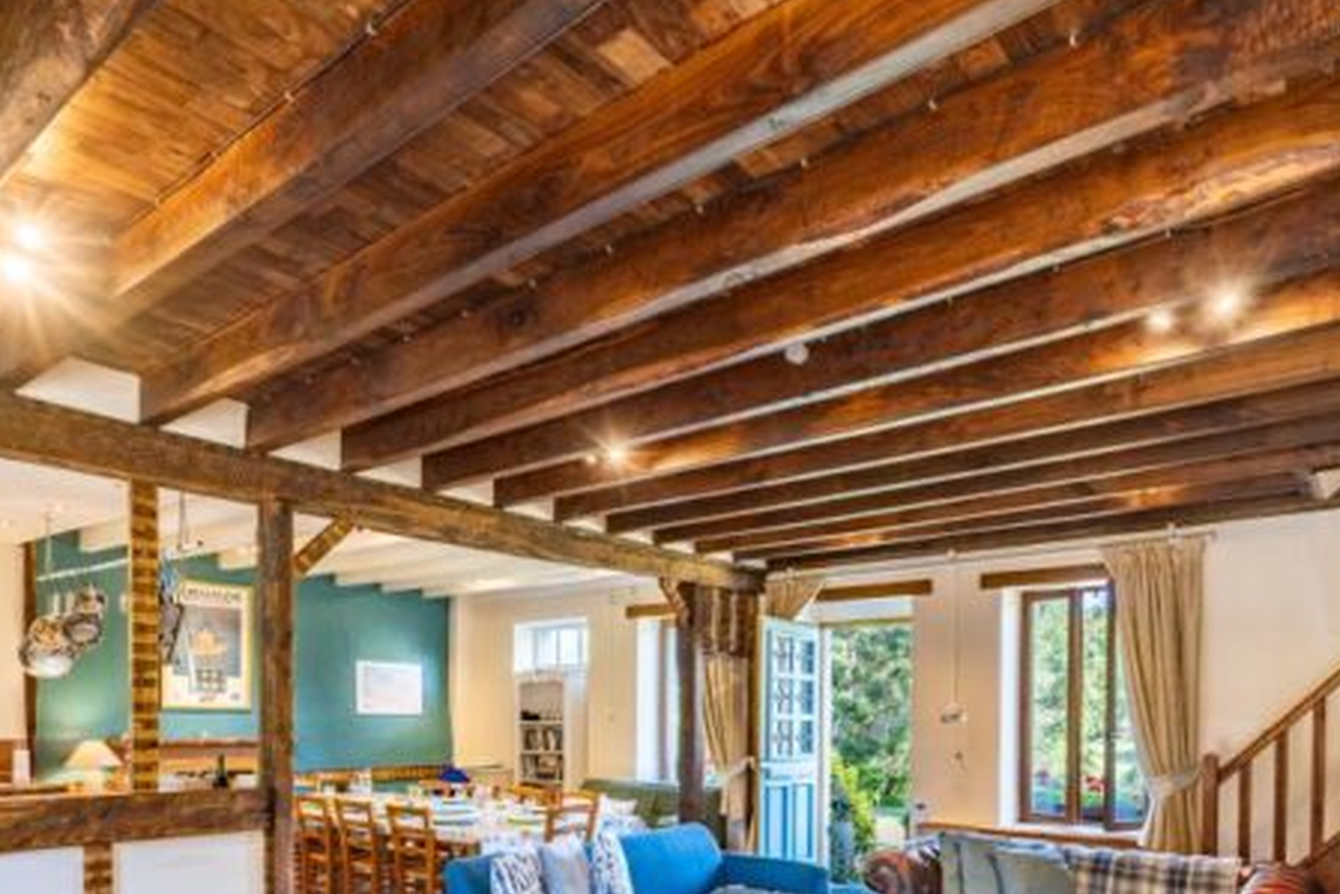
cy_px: 727
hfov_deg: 73.4
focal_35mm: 24
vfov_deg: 49.7
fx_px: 894
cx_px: 754
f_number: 5.6
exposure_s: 1/60
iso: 100
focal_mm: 14
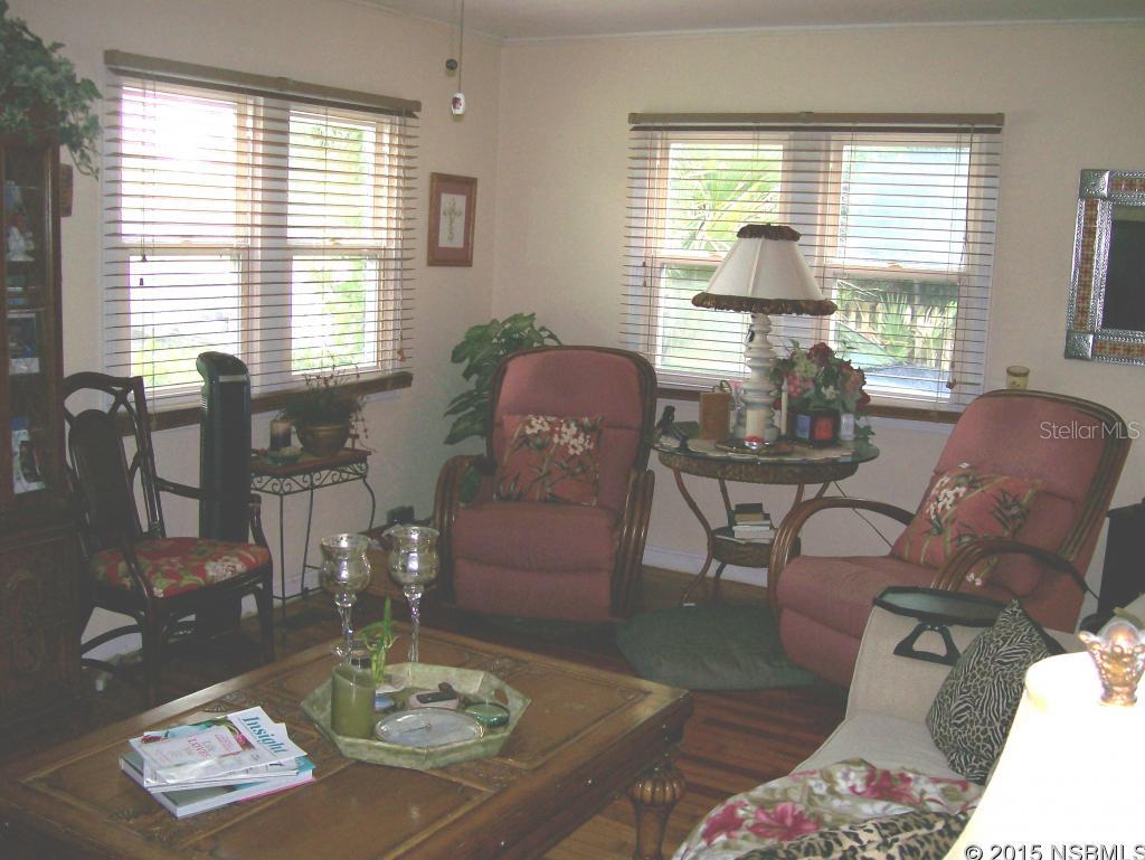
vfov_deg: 39.7
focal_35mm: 36
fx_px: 1191
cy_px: 430
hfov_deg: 51.3
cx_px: 572
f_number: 2.7
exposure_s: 1/64
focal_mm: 6
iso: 80
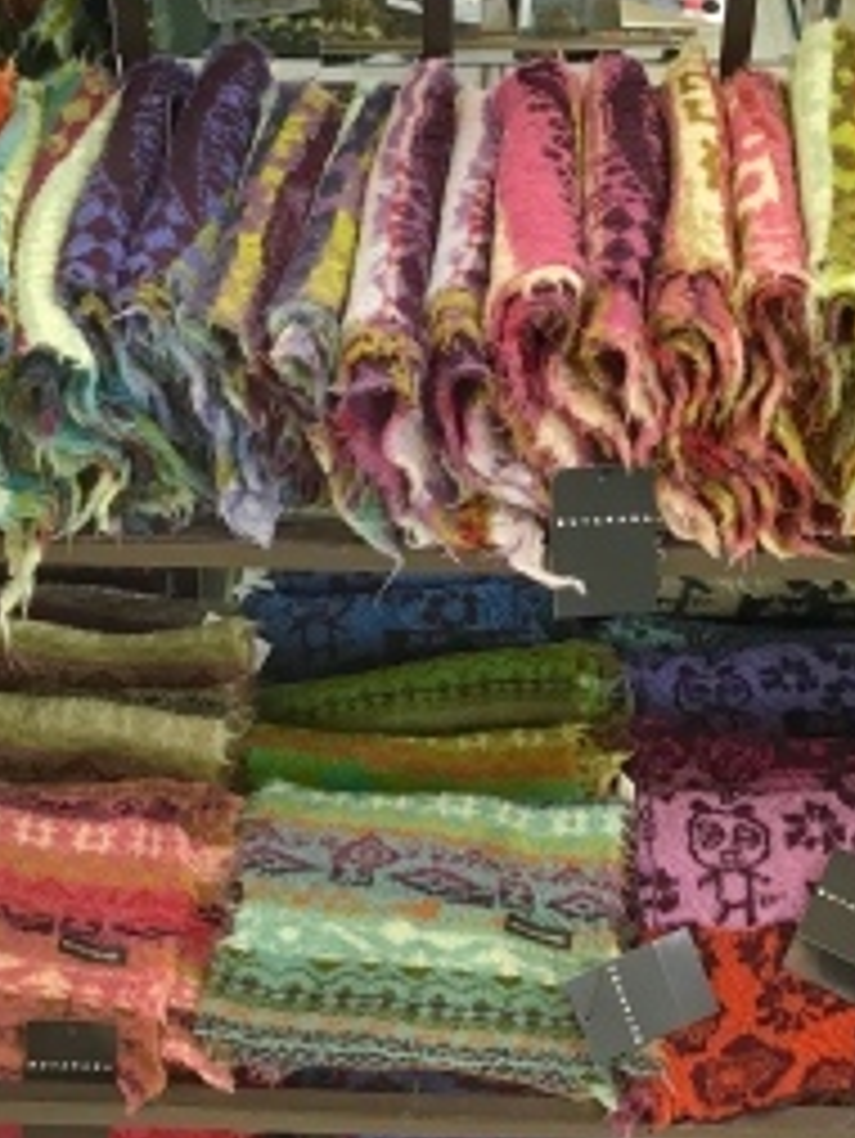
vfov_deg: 31.9
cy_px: 391
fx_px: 1974
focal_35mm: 60
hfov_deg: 24.4
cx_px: 439
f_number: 2.4
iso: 50
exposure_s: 1/30
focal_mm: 3.3
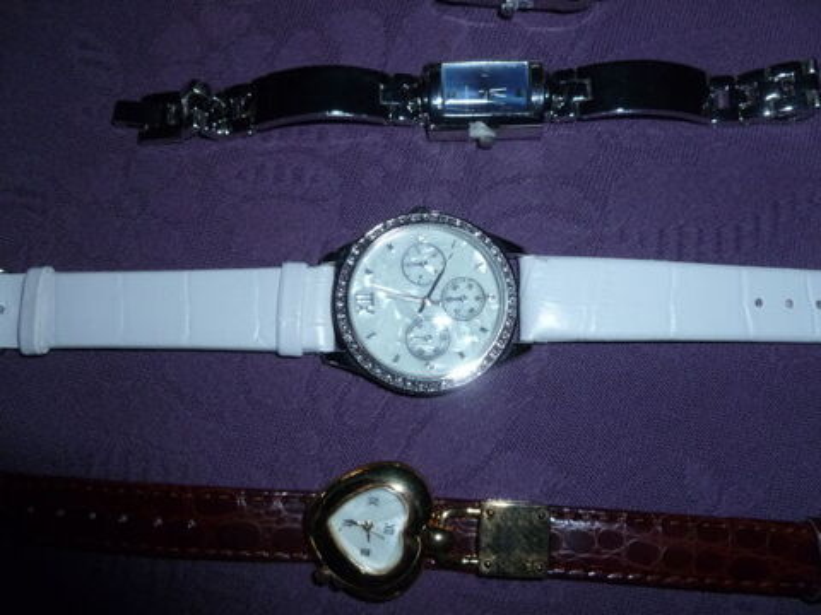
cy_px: 308
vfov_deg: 49.7
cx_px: 410
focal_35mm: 28
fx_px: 664
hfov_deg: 63.4
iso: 320
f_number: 3.3
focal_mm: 5
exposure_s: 1/30
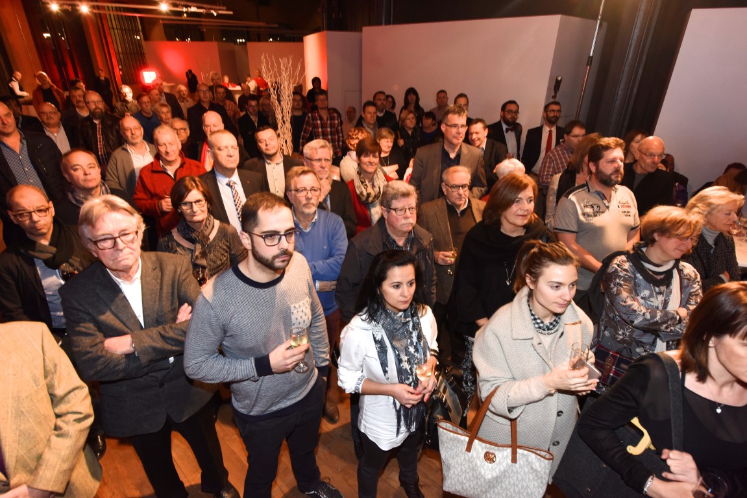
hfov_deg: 86.9
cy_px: 249
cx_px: 374
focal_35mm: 19
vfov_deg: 64.6
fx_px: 394
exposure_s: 1/40
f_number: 7.1
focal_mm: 19
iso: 2500
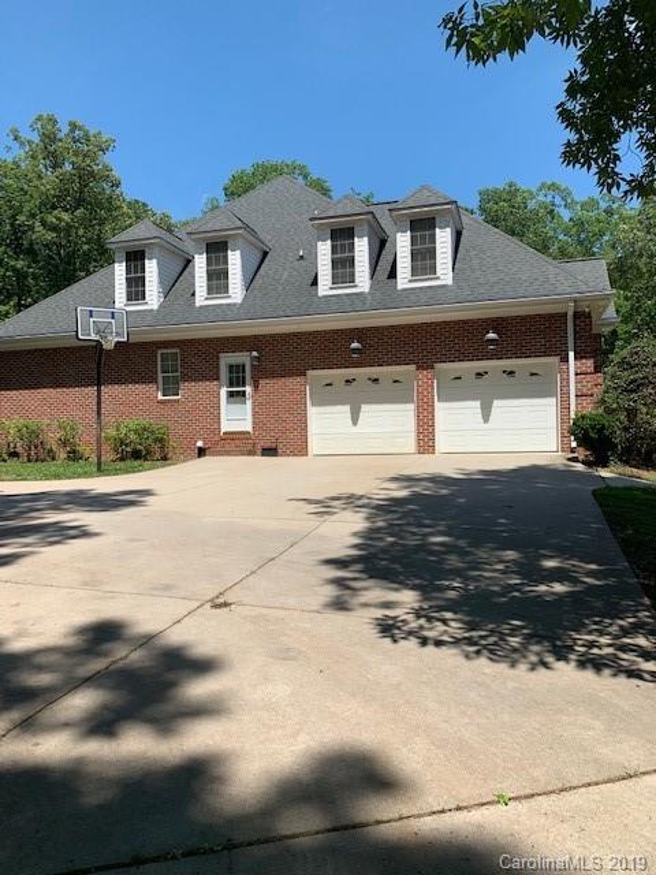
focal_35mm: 26
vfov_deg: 67.3
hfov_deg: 53.1
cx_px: 328
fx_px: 657
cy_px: 438
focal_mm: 4.25
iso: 25
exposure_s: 1/2114
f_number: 1.8
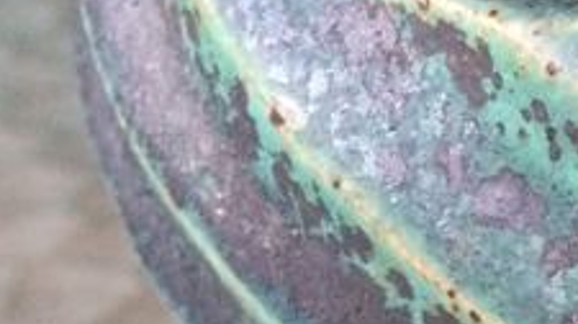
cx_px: 1110
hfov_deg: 14.1
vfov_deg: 9.1
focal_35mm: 131
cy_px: 384
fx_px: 2006
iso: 160
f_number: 2.2
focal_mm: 4.12
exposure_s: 1/30
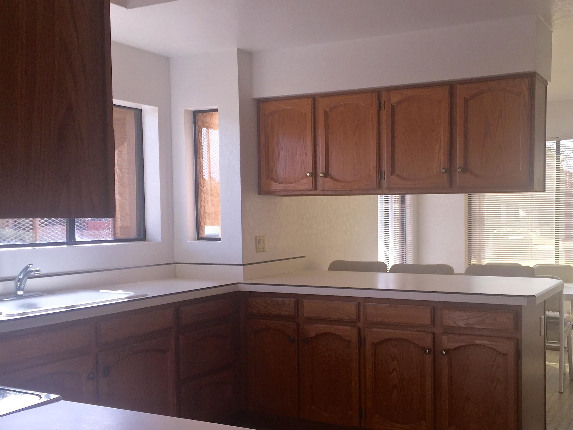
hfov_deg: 46.4
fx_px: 662
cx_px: 355
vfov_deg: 35.8
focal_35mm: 40
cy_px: 264
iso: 32
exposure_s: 1/122
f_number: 2.2
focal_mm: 4.15
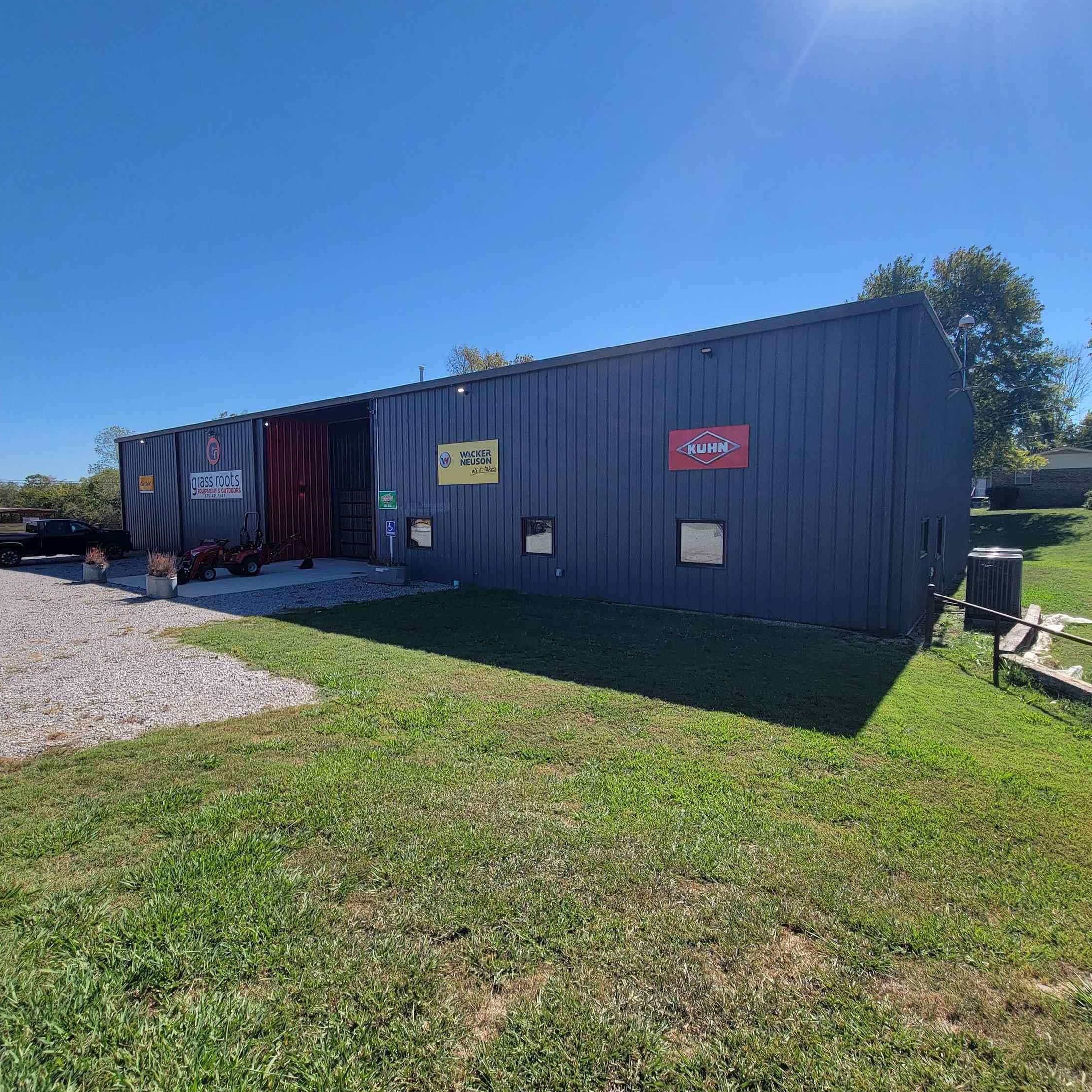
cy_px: 554
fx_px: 571
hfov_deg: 87.4
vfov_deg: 87.4
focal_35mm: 16
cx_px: 525
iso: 50
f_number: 2.2
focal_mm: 2.2
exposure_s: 1/1563
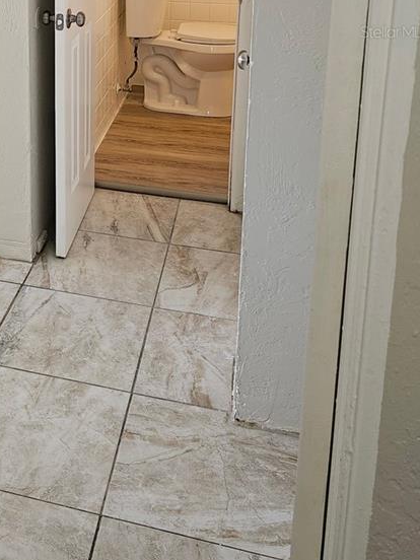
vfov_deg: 35.4
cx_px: -24
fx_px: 809
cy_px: 31
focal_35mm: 50
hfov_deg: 27.1
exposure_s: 1/60
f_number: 1.7
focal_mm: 6.3
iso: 64
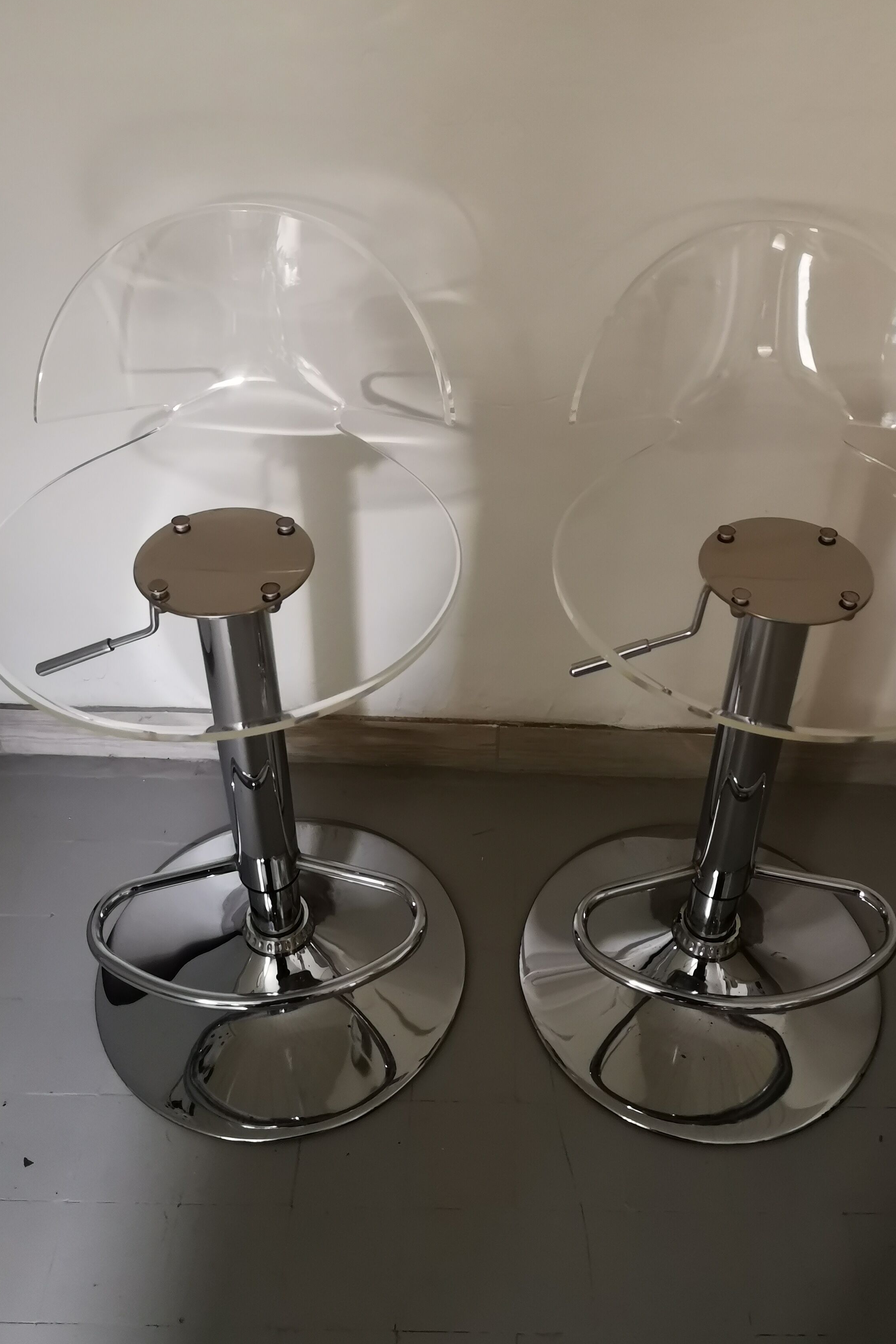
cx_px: 508
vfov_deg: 57.0
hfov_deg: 39.9
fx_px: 1232
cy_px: 574
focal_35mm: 33
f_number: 1.8
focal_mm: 3.95
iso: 640
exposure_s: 1/20
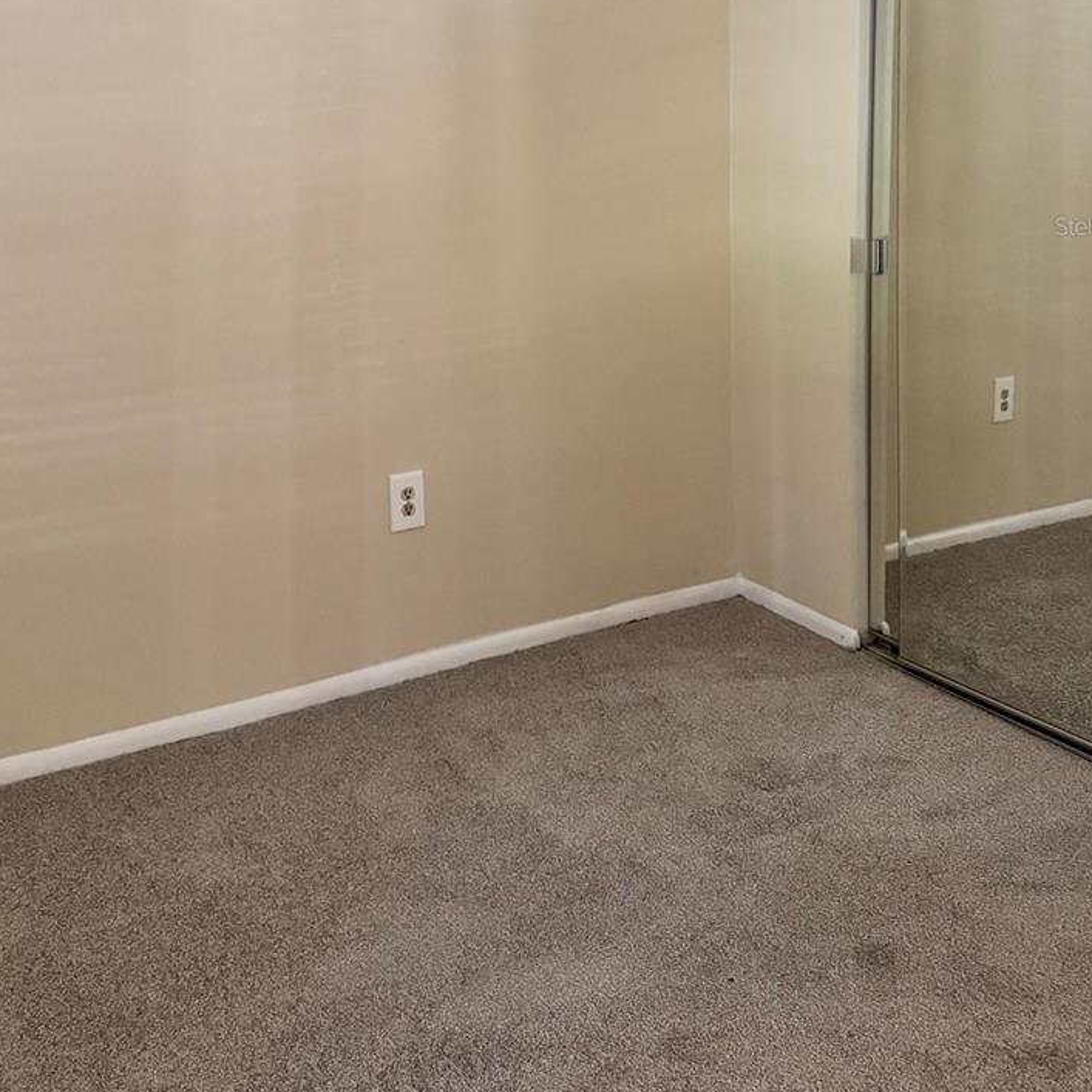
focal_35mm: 36
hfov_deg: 45.9
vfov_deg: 44.0
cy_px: 226
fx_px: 1285
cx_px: 470
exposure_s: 1/60
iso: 800
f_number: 1.78
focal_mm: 6.76
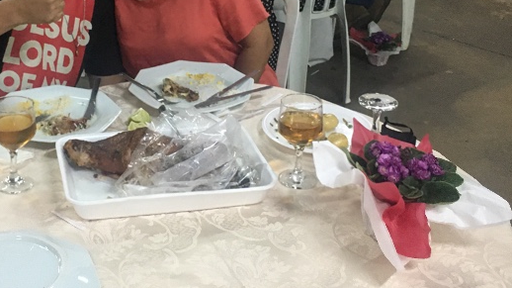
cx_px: 174
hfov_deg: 34.1
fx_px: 828
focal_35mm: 61
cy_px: 77
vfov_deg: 19.6
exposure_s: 1/30
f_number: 2.2
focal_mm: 4.15
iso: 200
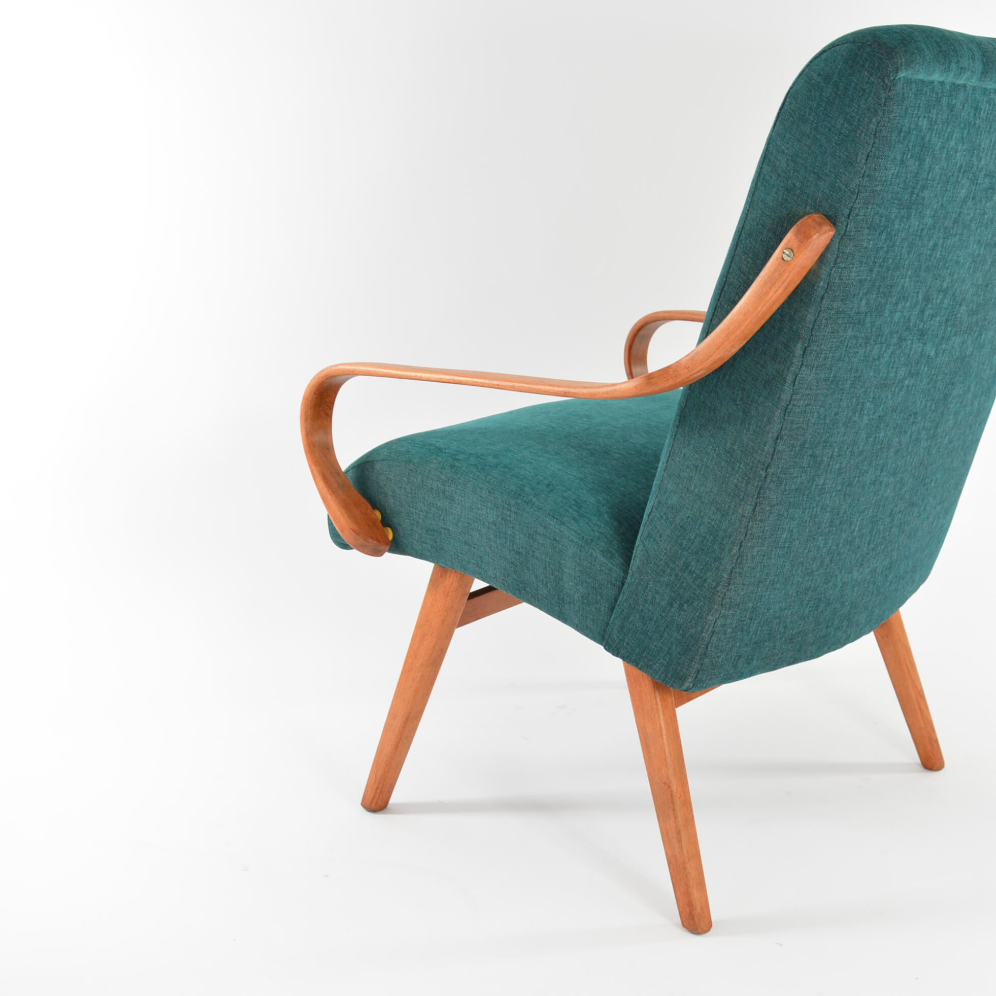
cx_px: 691
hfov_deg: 34.5
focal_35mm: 49
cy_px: 496
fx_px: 1584
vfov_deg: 34.9
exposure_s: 1/60
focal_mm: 25
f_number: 6.3
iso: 400
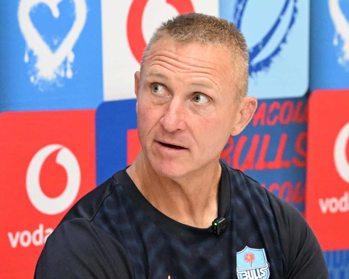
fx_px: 2624
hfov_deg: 7.6
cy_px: 146
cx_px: 210
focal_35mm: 254
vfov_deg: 6.1
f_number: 5.6
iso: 12800
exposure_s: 1/80
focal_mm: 135
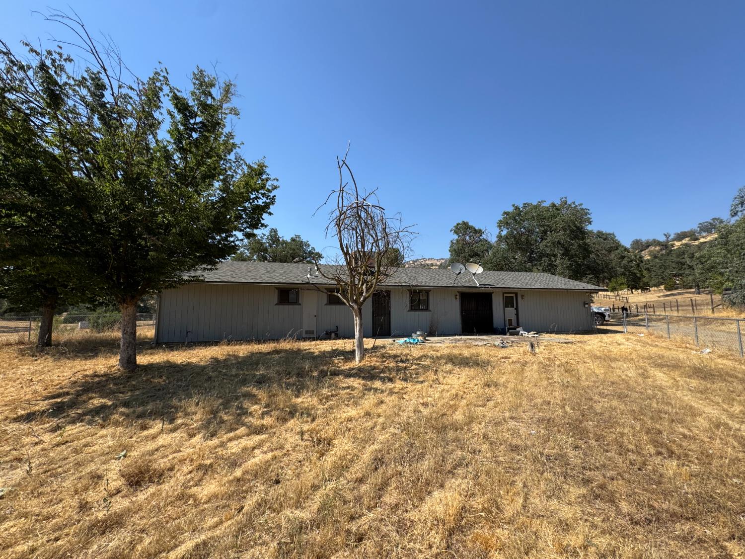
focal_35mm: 14
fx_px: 301
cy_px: 280
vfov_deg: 85.7
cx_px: 372
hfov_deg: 102.1
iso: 50
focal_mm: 2.22
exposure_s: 1/1536
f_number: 2.2
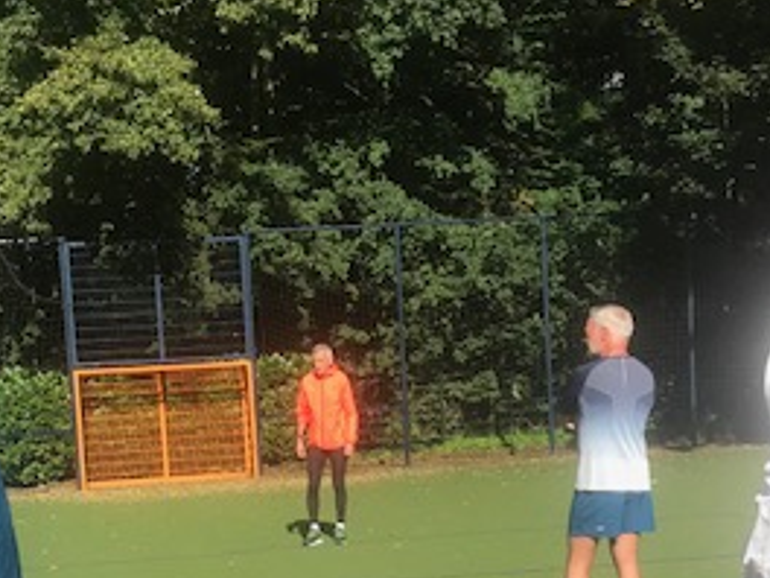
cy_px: 552
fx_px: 1513
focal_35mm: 68
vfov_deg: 21.0
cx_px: 292
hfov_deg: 28.5
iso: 20
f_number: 1.8
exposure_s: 1/1350
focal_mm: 3.99
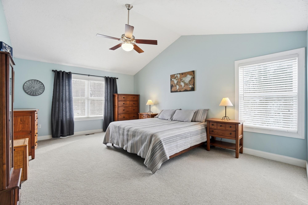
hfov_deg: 100.4
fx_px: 128
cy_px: 102
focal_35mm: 15
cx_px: 154
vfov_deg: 77.2
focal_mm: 10
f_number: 4
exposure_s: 1/400
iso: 100
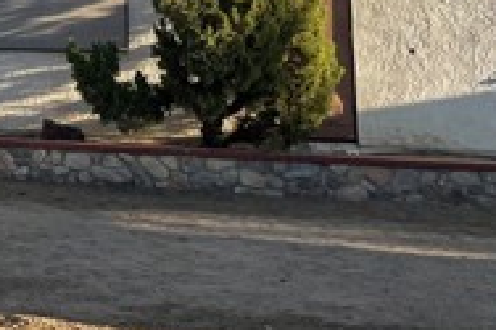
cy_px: -124
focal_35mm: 92
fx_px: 1266
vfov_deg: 14.1
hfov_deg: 18.7
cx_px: -311
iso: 32
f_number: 1.6
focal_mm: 4.2
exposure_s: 1/1595
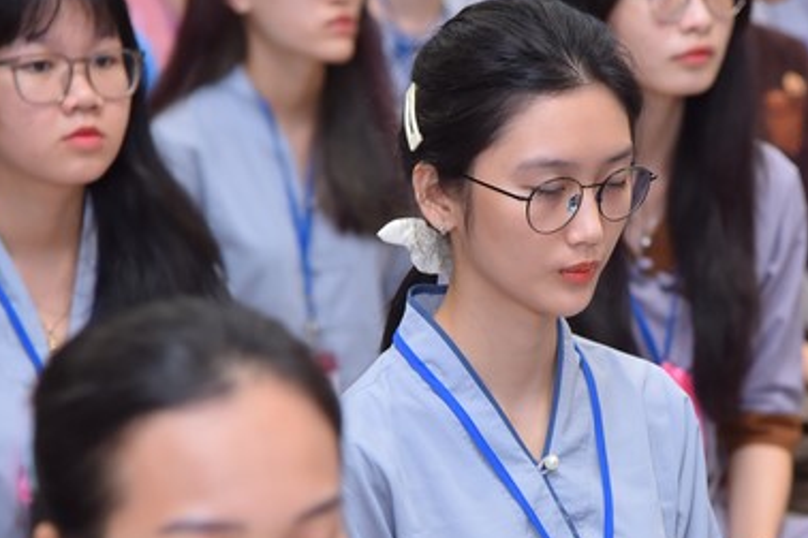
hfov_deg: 10.9
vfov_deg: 7.3
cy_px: 408
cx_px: 444
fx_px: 4242
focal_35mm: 189
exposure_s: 1/100
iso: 1250
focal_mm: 110
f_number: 4
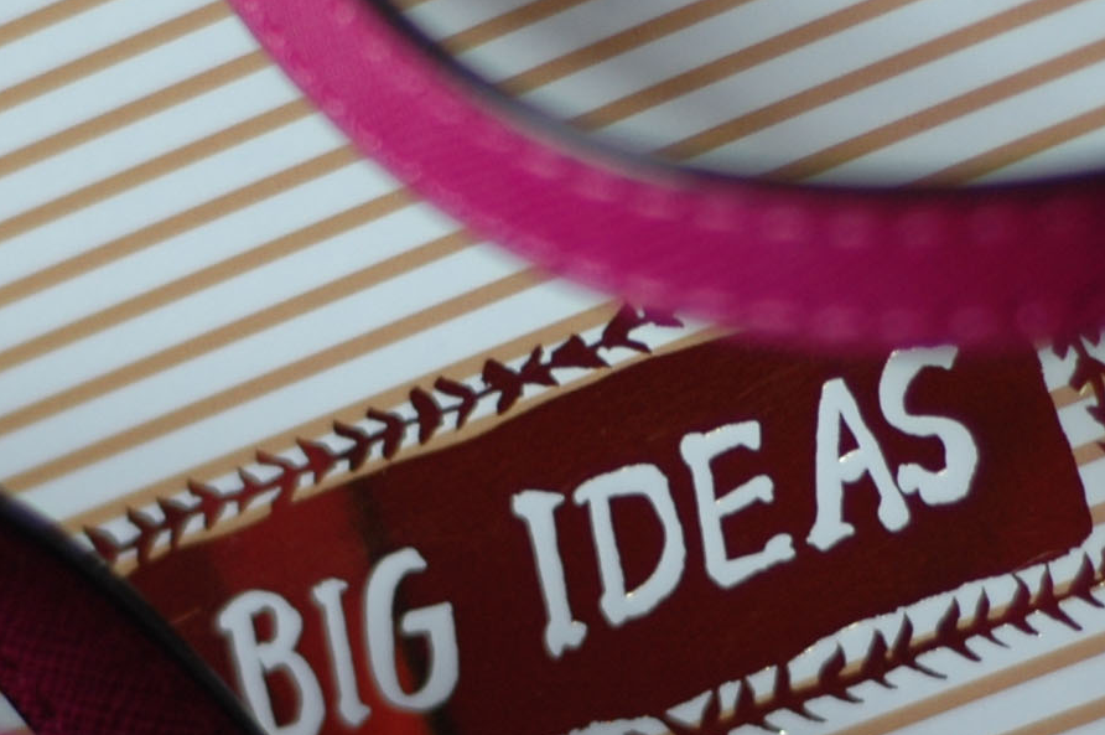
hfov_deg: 8.1
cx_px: 640
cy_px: 601
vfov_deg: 5.4
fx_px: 7758
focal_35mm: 253
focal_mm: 50
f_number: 1.8
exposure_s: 1/160
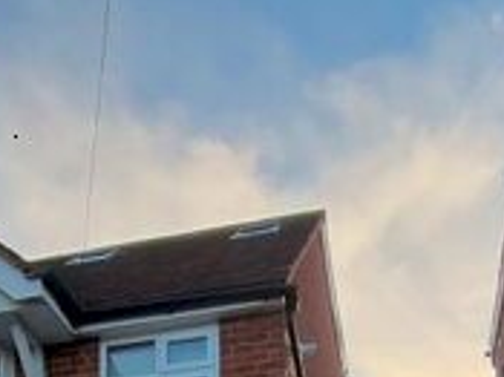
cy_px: 744
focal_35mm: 52
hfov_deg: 36.8
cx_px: 233
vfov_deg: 18.6
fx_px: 757
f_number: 2.2
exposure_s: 1/300
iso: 50
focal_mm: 2.2
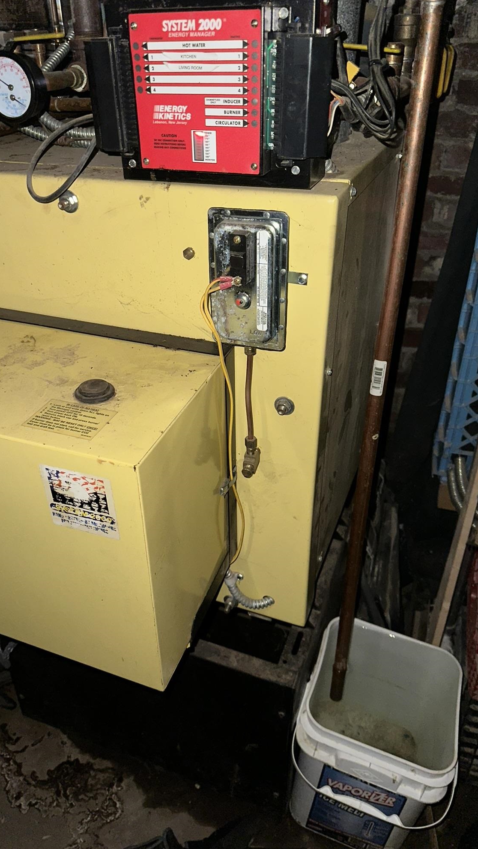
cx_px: 218
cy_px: 431
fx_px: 608
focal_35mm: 27
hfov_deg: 42.9
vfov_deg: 69.8
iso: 125
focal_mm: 6.86
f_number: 1.78
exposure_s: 1/4
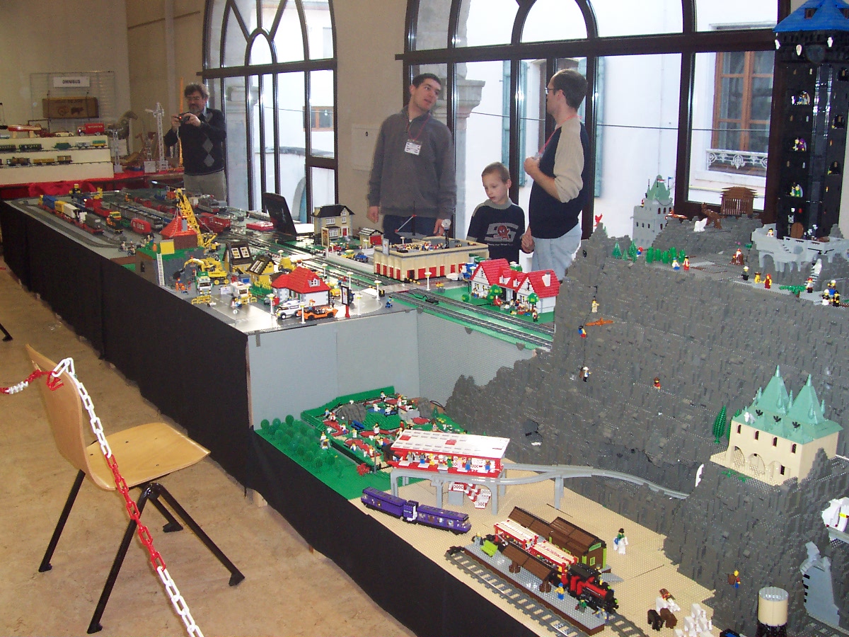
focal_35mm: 37
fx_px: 907
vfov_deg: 38.7
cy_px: 318
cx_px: 424
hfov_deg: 50.1
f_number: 2.8
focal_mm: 5.6
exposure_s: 1/60
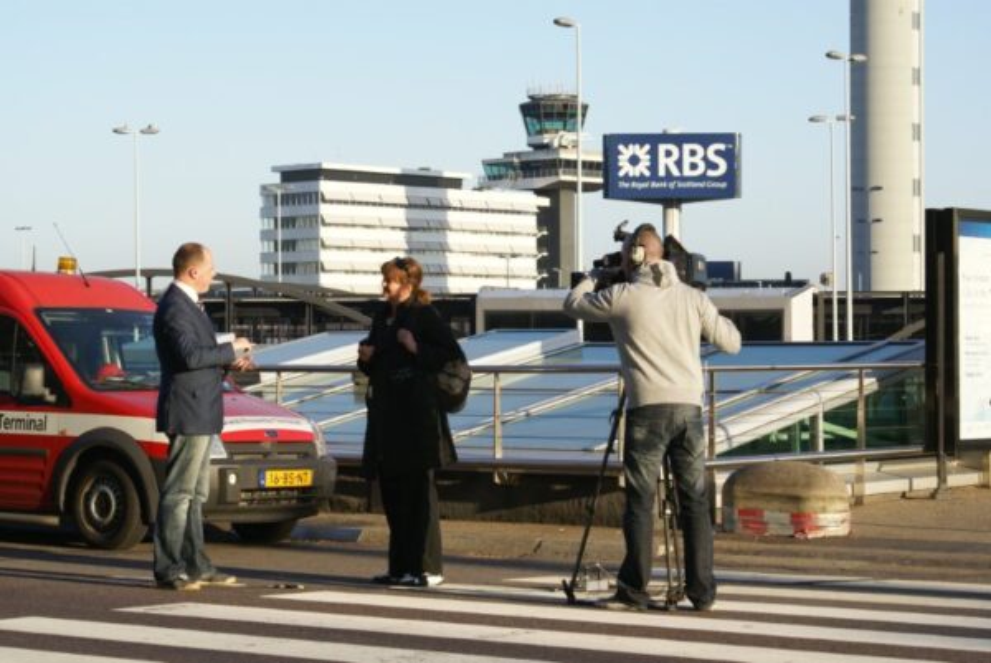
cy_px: 332
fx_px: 2479
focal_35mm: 90
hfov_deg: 22.6
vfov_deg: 15.2
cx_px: 496
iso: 100
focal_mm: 60
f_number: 8
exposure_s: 1/125
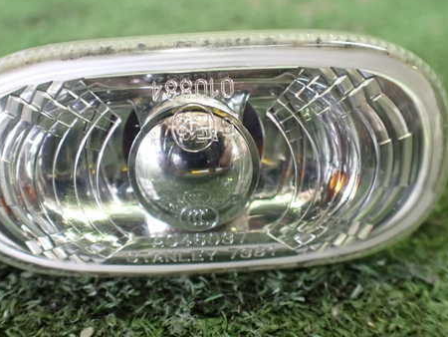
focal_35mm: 40
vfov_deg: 35.9
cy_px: 147
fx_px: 518
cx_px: 192
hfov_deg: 46.6
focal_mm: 5.4
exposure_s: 1/50
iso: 800
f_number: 2.3
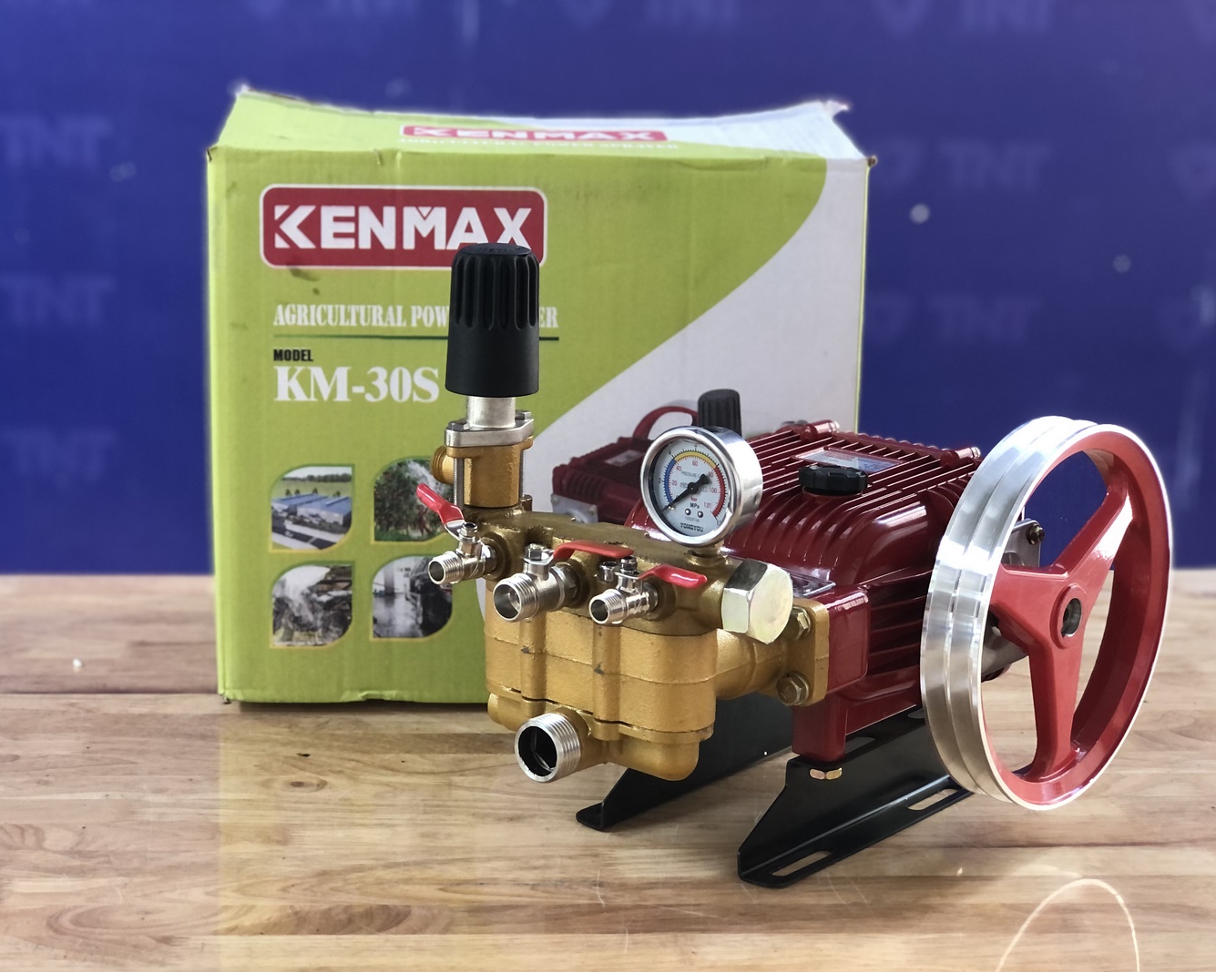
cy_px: 486
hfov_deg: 31.4
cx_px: 566
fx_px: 2159
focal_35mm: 60
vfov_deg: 25.4
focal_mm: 6.6
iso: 64
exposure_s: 1/30
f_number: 2.8
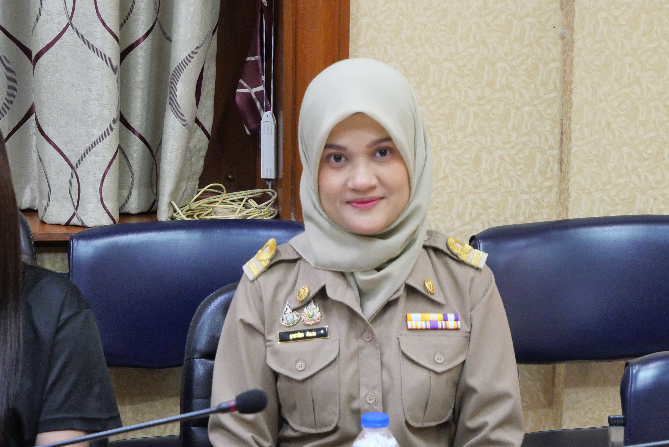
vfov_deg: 10.9
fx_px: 2343
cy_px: 228
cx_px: 350
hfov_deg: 16.2
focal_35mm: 126
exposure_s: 1/30
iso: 3200
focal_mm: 52
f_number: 5.6
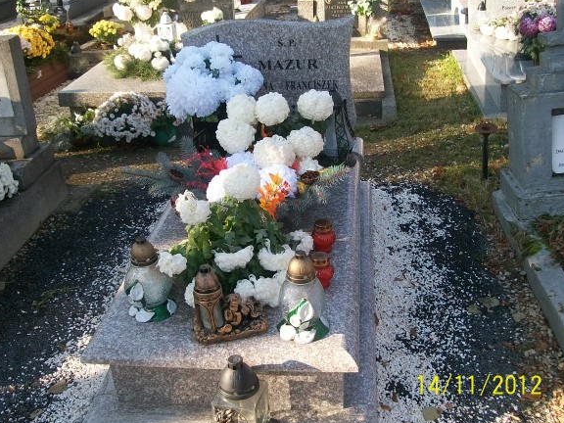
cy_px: 200
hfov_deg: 46.8
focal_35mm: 40
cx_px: 260
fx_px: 652
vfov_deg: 35.9
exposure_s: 1/250
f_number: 2.7
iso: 80
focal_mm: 6
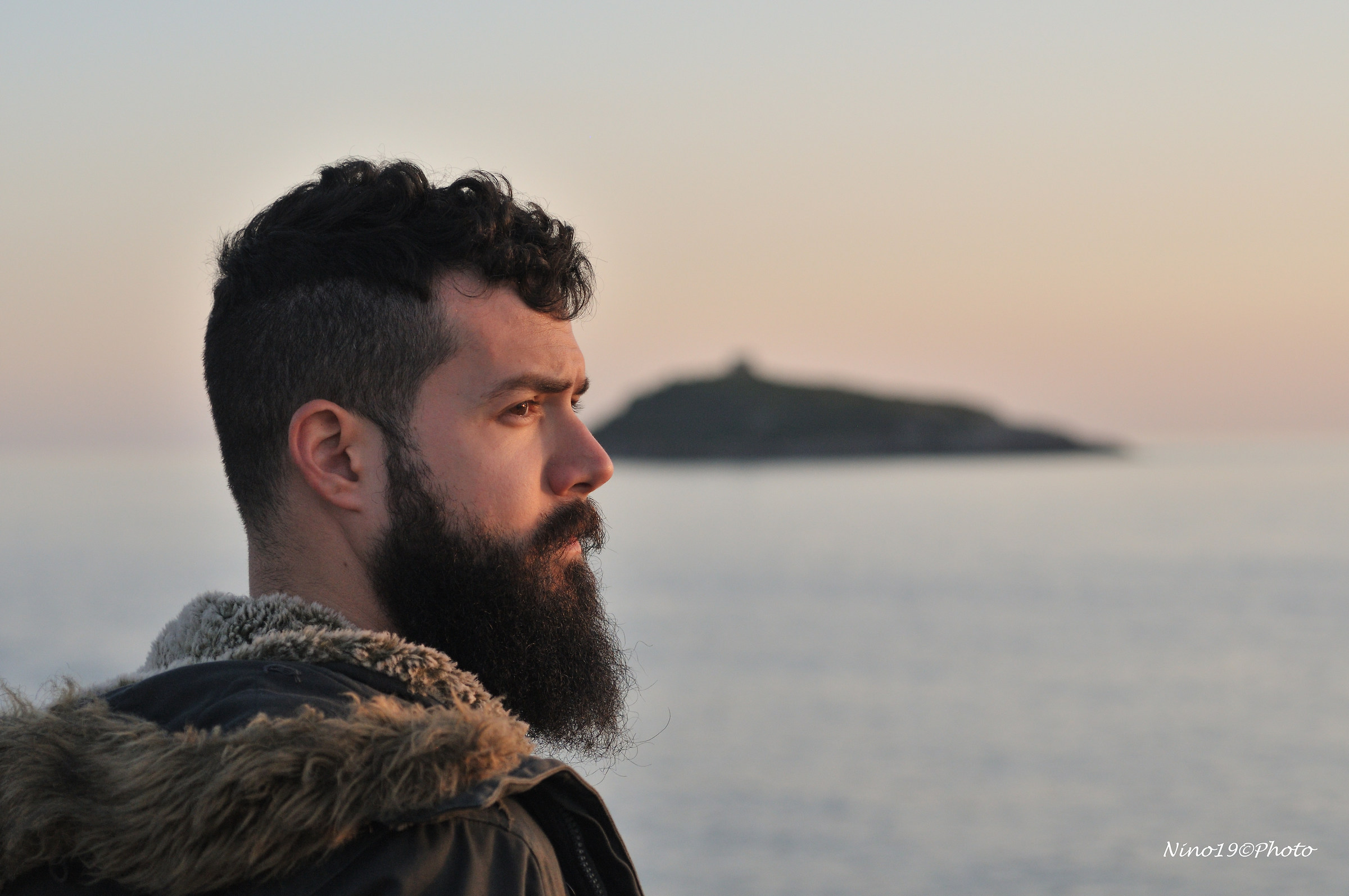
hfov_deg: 22.6
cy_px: 448
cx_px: 674
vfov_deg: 15.2
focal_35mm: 90
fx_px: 3368
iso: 400
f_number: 3.5
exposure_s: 1/800
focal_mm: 60
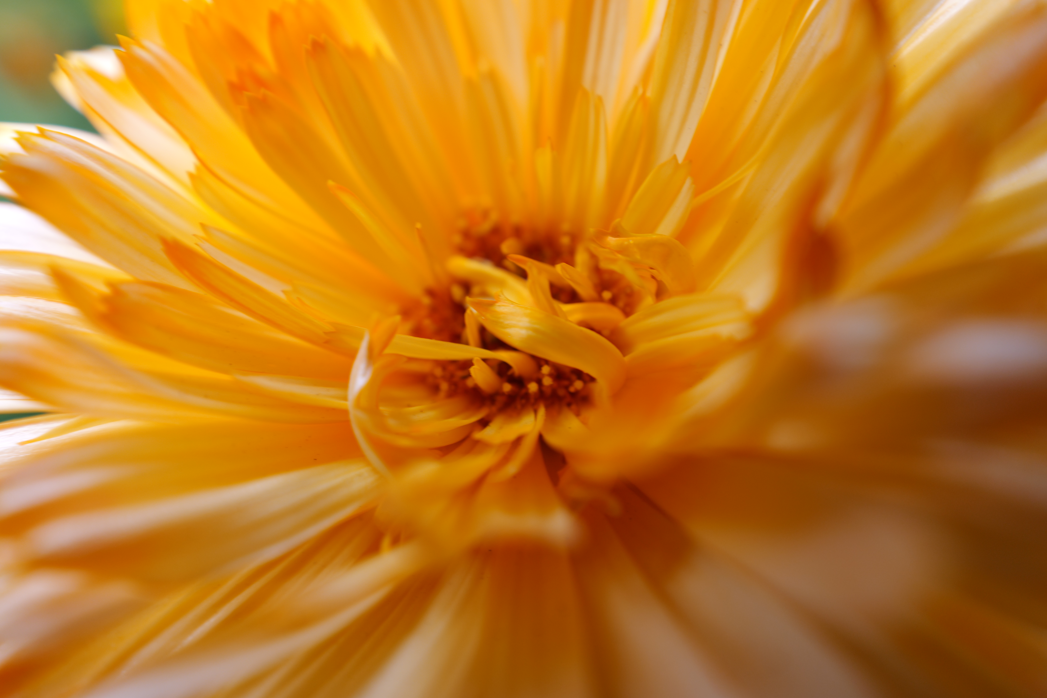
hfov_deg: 65.5
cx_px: 524
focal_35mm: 28
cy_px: 349
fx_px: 814
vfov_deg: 46.4
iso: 400
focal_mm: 28
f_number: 6.3
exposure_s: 1/60
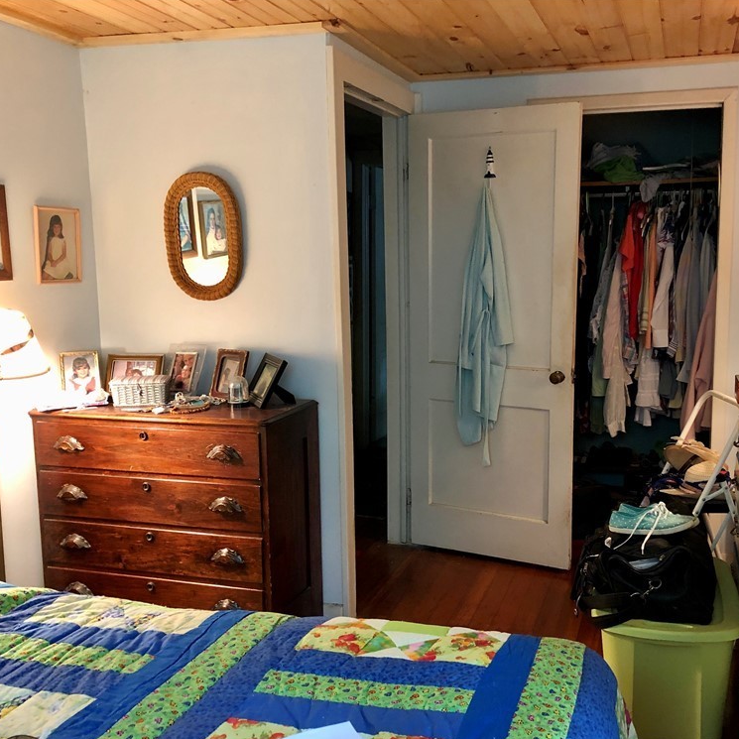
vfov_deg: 48.4
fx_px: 821
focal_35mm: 34
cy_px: 378
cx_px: 452
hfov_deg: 48.1
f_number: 1.8
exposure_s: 1/13
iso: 100
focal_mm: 4
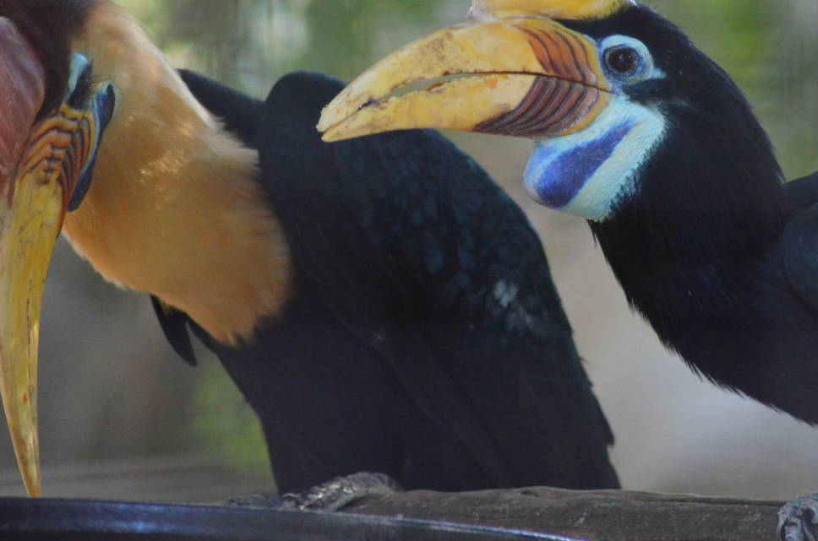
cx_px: 521
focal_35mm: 620
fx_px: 14058
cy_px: 116
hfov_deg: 3.3
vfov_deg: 2.2
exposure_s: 1/400
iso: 3200
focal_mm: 250
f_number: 5
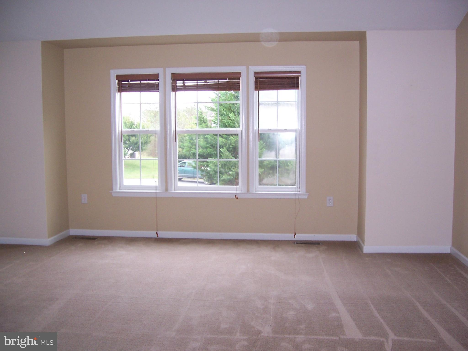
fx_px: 487
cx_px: 234
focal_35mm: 36
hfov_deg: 51.4
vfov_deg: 39.7
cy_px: 176
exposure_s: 1/60
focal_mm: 6
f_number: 3
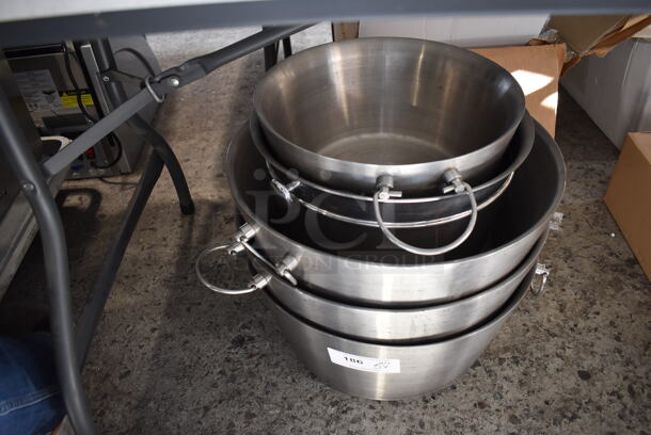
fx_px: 489
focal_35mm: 27
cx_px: 326
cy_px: 218
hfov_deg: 67.3
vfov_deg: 48.0
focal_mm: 18
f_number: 3.5
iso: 900
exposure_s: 1/125
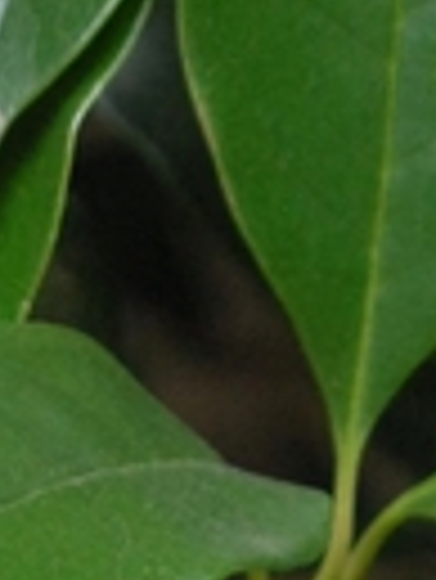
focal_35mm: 435
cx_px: 416
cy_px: 1196
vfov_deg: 4.5
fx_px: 7293
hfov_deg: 3.4
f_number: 5
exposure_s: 1/90
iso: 400
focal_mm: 38
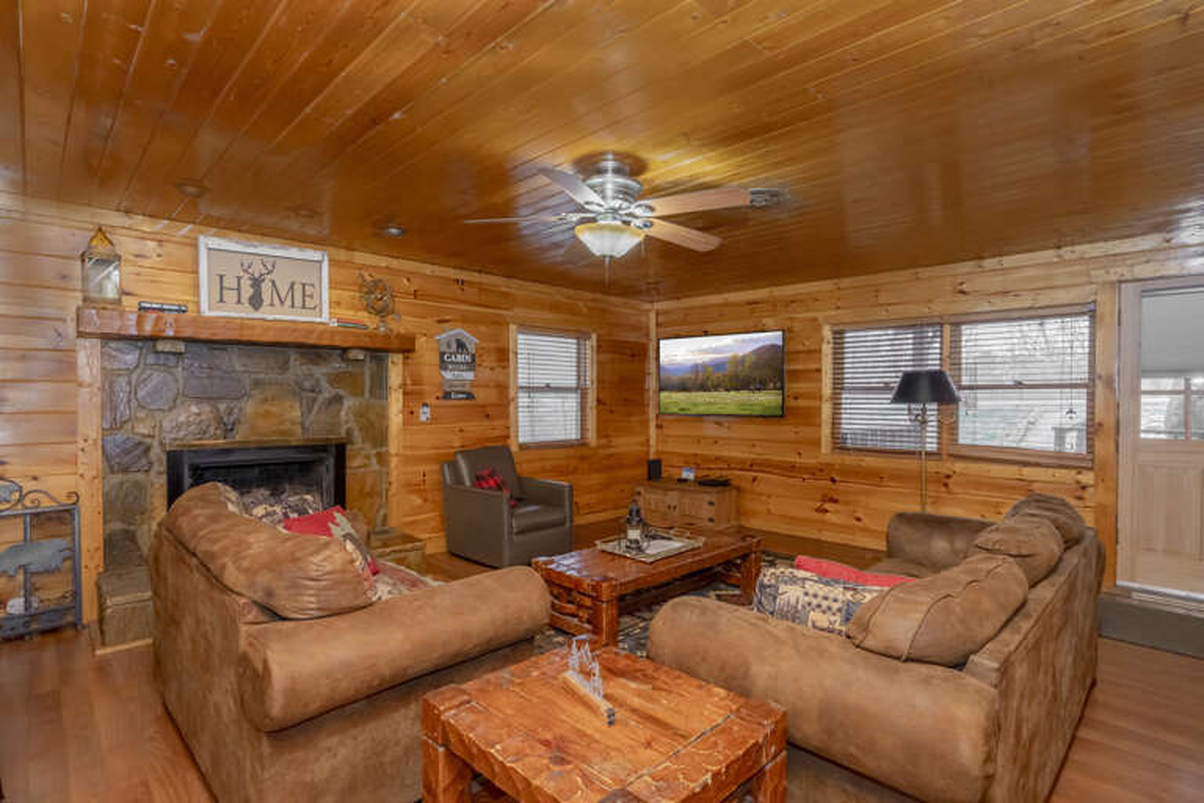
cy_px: 402
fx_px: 569
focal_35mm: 17
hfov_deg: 93.3
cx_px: 602
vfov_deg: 70.4
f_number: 8
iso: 2000
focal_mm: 17
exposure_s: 1/40
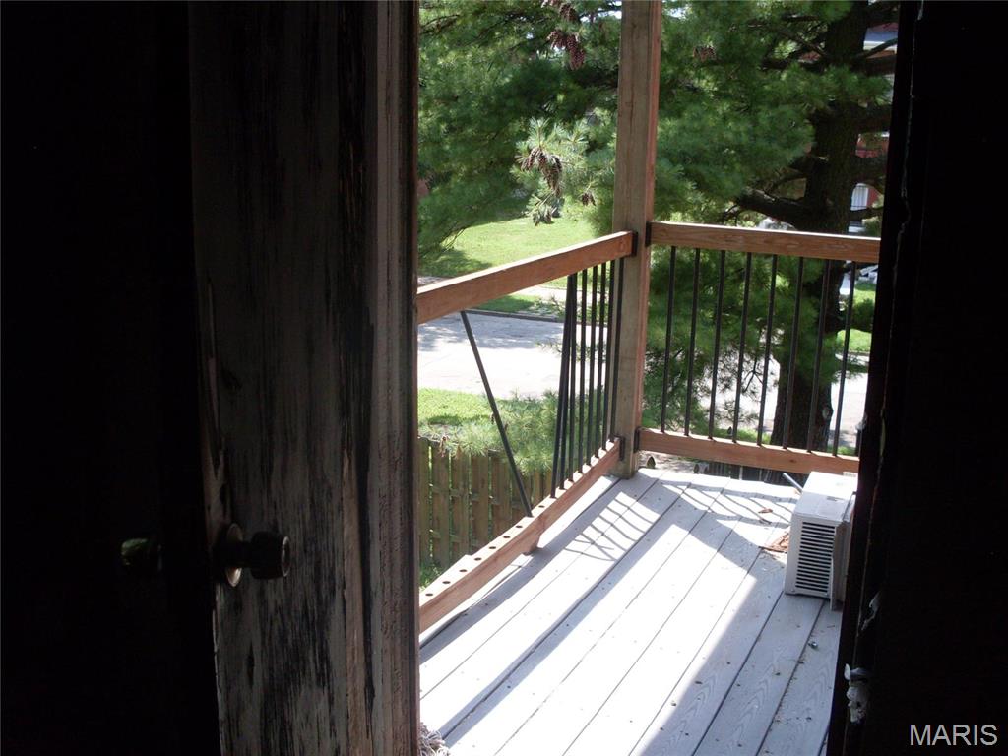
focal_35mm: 38
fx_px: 1107
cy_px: 378
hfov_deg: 49.0
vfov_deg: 37.7
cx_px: 504
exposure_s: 1/350
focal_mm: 6.3
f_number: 2.8
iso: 80
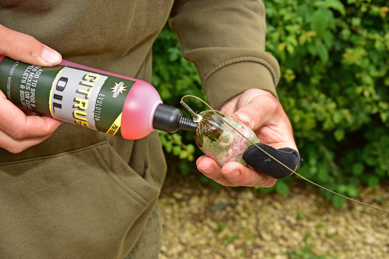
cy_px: 130
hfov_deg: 35.1
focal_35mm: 57
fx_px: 616
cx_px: 194
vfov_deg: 23.8
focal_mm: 38
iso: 400
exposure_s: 1/200
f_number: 7.1
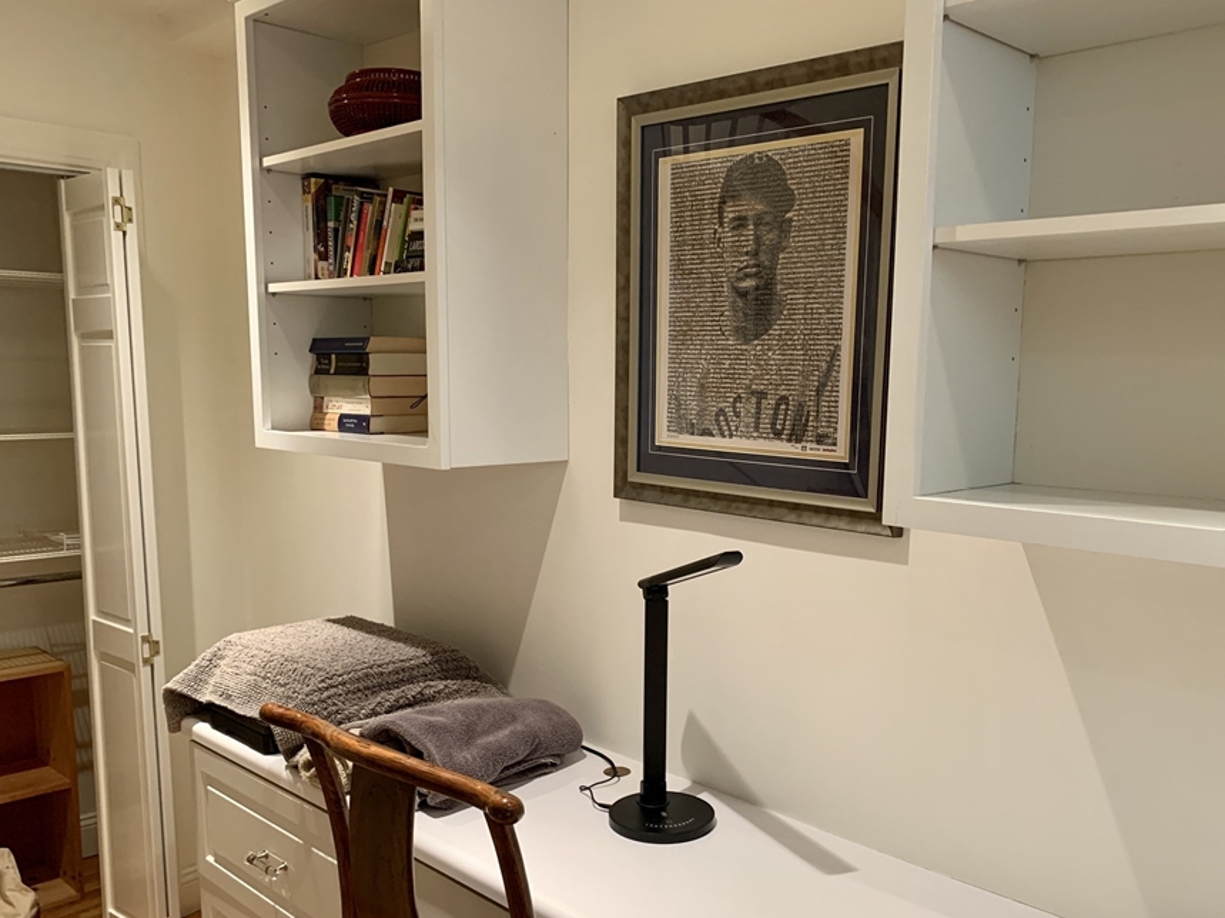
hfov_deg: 58.3
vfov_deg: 45.2
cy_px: 540
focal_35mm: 31
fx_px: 1097
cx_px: 666
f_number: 1.8
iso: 250
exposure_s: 1/60
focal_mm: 4.25
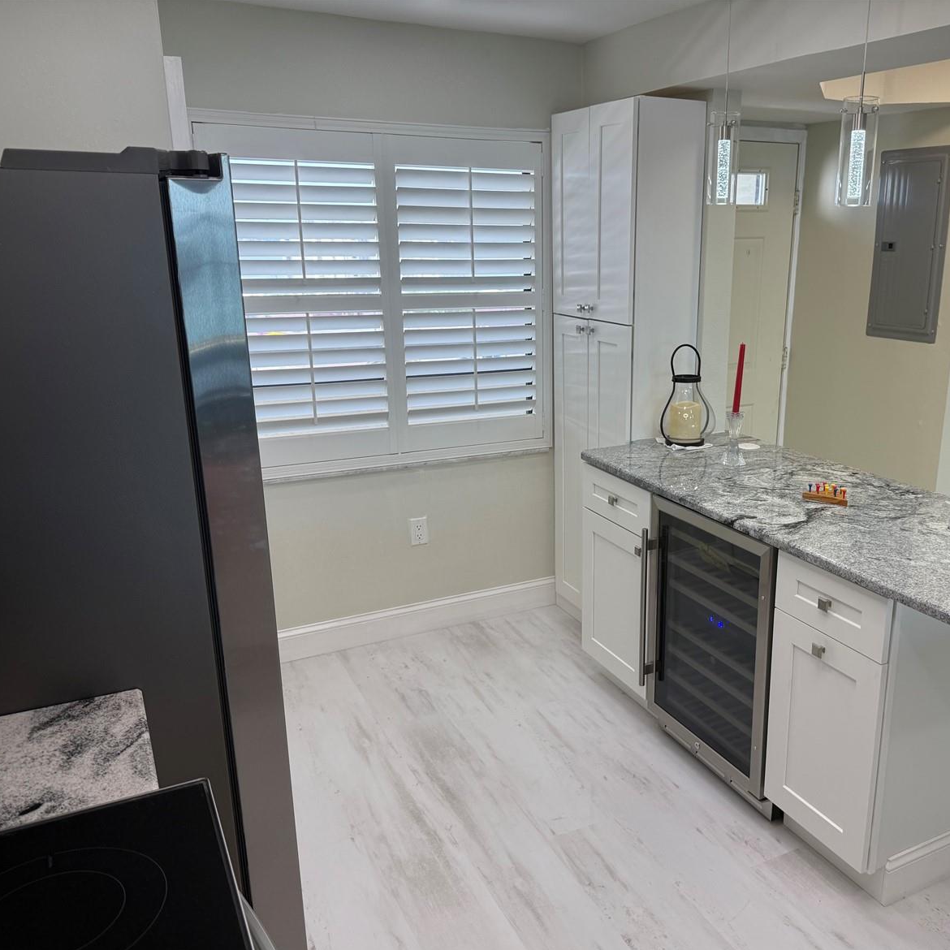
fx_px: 900
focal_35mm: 29
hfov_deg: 54.9
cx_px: 601
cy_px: 485
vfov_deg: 55.6
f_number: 1.78
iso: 100
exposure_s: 1/327
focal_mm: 6.76
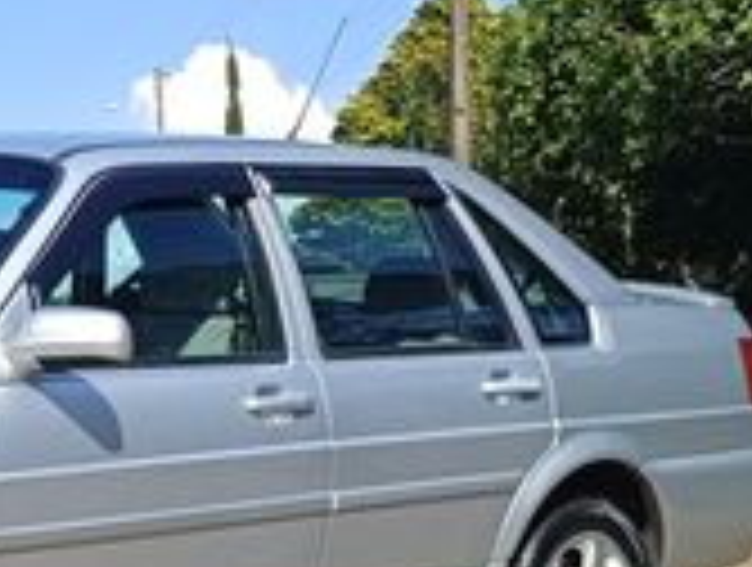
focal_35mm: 73
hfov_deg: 24.4
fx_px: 1589
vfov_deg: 20.2
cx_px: -122
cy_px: 238
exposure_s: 1/1497
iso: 65
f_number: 1.5
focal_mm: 4.94
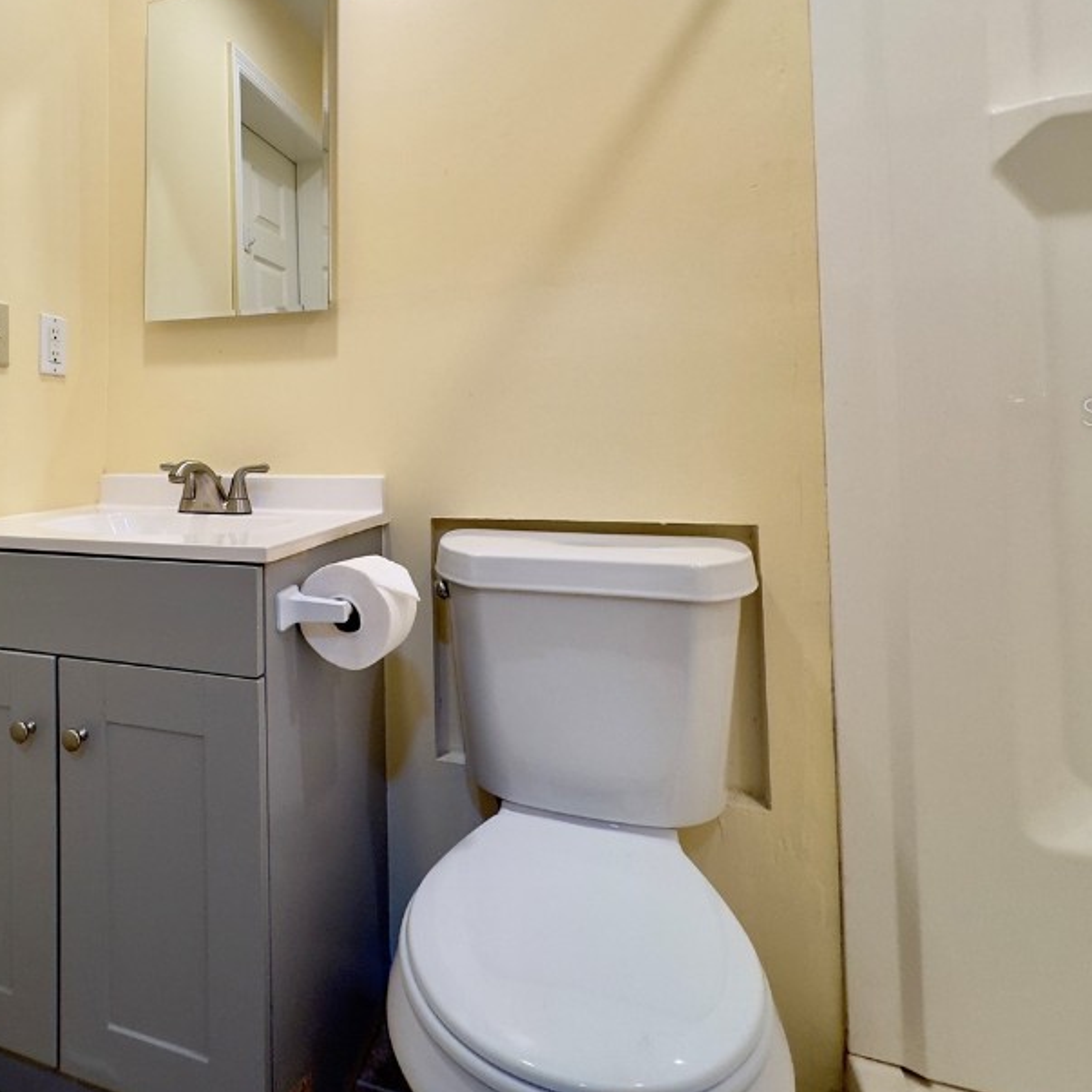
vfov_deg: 71.0
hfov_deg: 69.1
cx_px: 326
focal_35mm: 21
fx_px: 749
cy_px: 411
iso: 125
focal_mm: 2.22
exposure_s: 1/120
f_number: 2.2
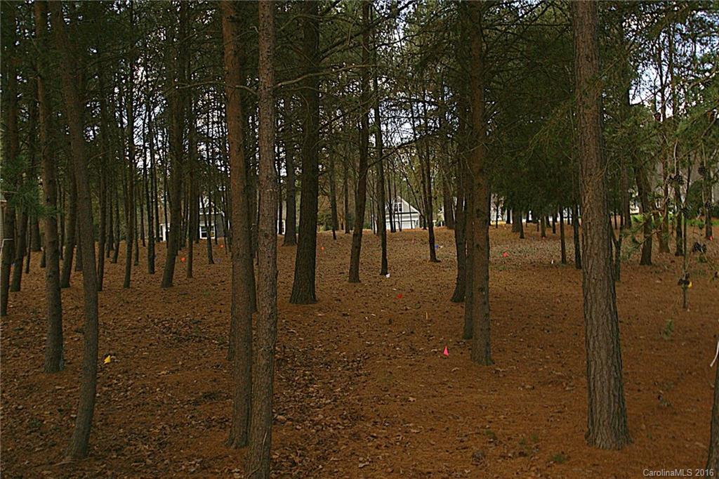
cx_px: 360
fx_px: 719
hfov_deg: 53.1
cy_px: 240
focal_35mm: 36
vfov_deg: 36.8
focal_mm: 24
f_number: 4.5
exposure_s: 1/500
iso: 200
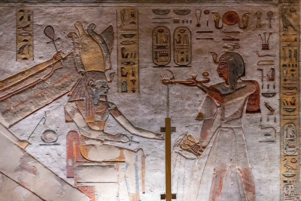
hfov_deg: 56.4
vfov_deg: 39.3
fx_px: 281
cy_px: 100
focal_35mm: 34
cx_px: 150
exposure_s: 1/80
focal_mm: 22.4
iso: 4000
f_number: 4
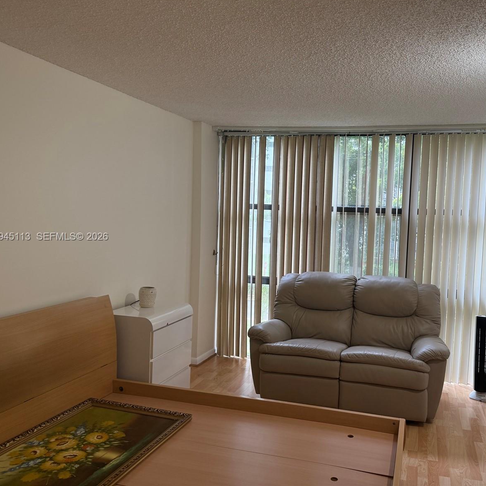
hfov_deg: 54.8
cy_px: 237
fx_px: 461
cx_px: 311
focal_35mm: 29
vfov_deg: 55.6
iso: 125
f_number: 1.78
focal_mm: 6.76
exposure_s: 1/60
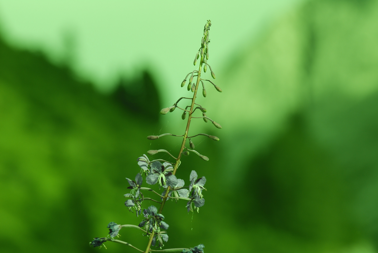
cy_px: 126
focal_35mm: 158
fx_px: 1656
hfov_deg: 13.0
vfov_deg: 8.7
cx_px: 189
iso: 200
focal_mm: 105
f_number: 5.6
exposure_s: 1/250
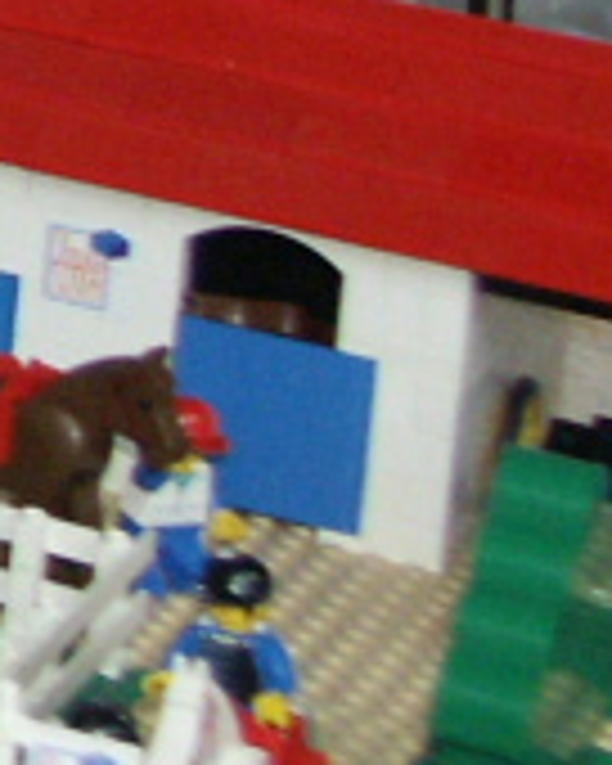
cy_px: -922
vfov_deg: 6.8
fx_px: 6158
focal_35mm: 272
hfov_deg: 4.9
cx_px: -2174
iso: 200
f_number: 2.8
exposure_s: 1/90
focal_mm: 9.65
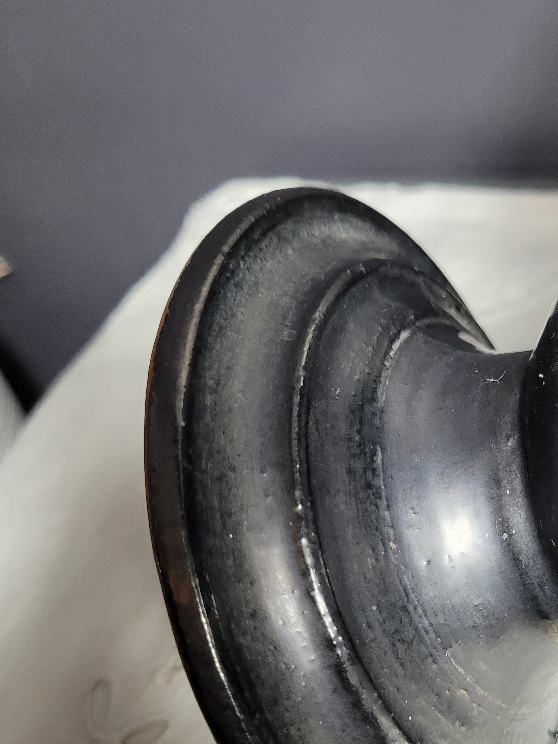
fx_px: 860
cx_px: 418
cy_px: 492
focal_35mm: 40
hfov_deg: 35.2
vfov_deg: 46.1
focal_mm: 5.4
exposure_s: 1/100
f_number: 1.8
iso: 250
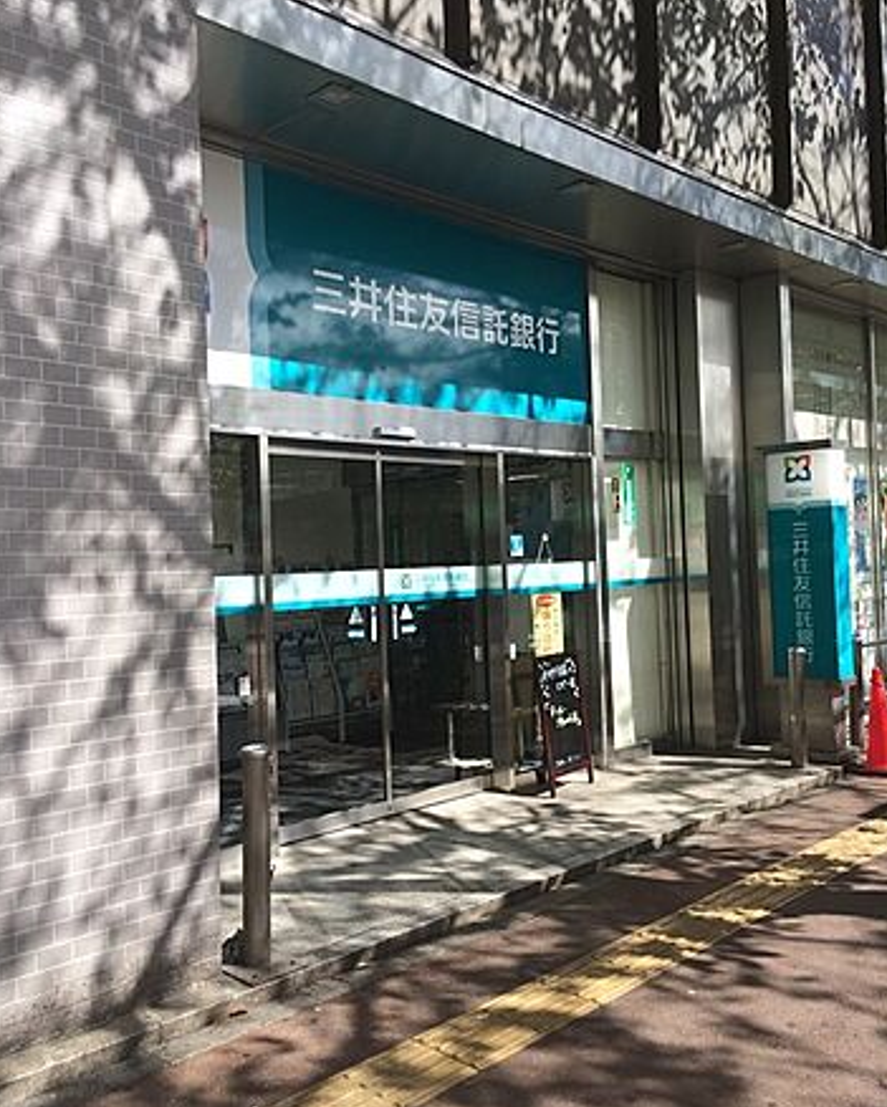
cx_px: 440
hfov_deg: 47.2
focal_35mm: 31
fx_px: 1016
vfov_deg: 57.1
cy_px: 548
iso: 32
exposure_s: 1/954
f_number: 2.2
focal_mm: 4.15
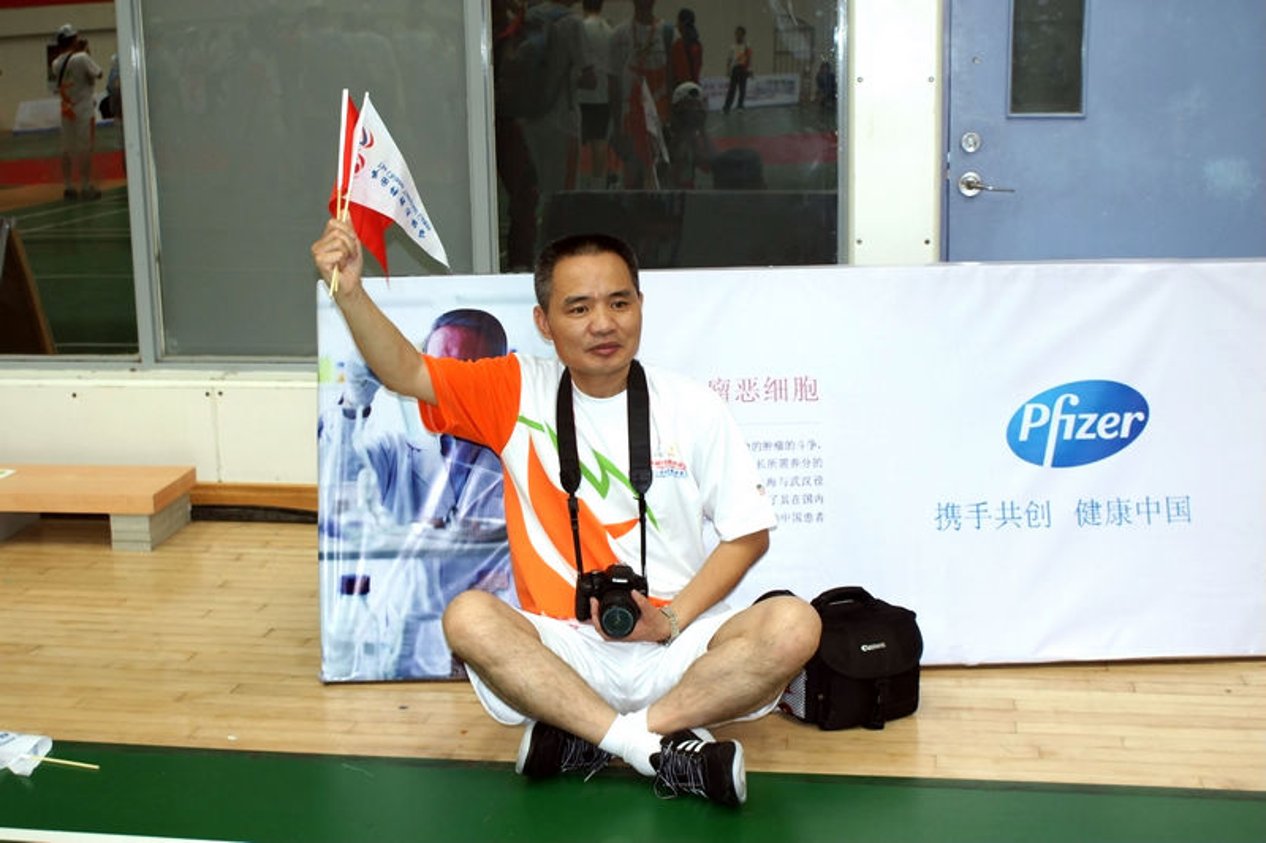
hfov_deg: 43.6
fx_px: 1582
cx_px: 633
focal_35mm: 45
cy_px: 422
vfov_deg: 29.9
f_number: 5
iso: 320
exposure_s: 1/80
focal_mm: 30
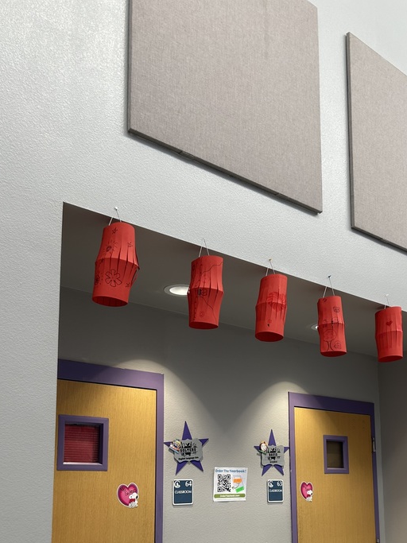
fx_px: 612
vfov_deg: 46.2
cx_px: 235
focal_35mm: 39
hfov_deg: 36.7
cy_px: 406
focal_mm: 5.7
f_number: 1.5
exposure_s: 1/139
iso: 32
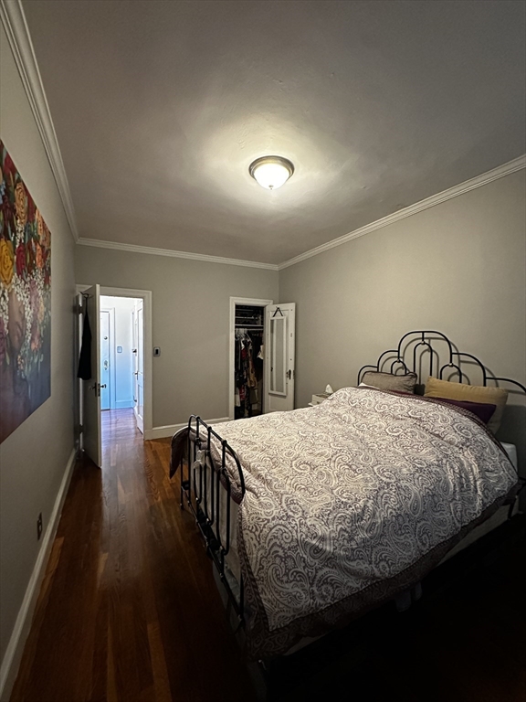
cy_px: 351
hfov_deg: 85.7
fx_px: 284
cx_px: 263
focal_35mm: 14
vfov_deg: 102.1
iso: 1000
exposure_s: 1/60
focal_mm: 2.22
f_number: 2.2
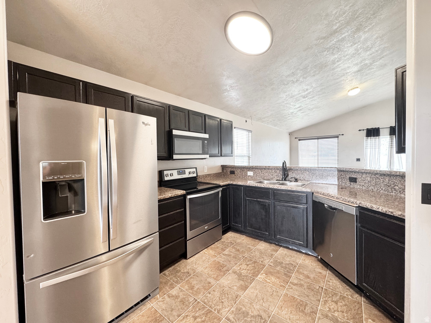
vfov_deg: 85.7
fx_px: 174
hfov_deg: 102.1
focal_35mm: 14
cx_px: 216
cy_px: 162
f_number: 2.2
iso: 250
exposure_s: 1/60
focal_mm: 2.22
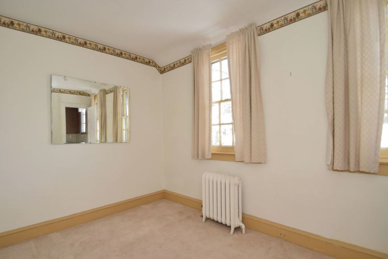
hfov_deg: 92.4
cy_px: 130
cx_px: 194
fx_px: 186
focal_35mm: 17
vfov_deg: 69.7
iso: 100
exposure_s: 1/60
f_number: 3.5
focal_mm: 11.5
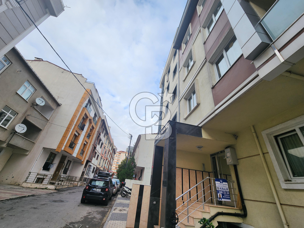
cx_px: 152
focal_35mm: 13
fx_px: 114
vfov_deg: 89.9
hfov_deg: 106.2
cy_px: 114
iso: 50
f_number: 2.2
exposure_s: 1/562
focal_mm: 2.2
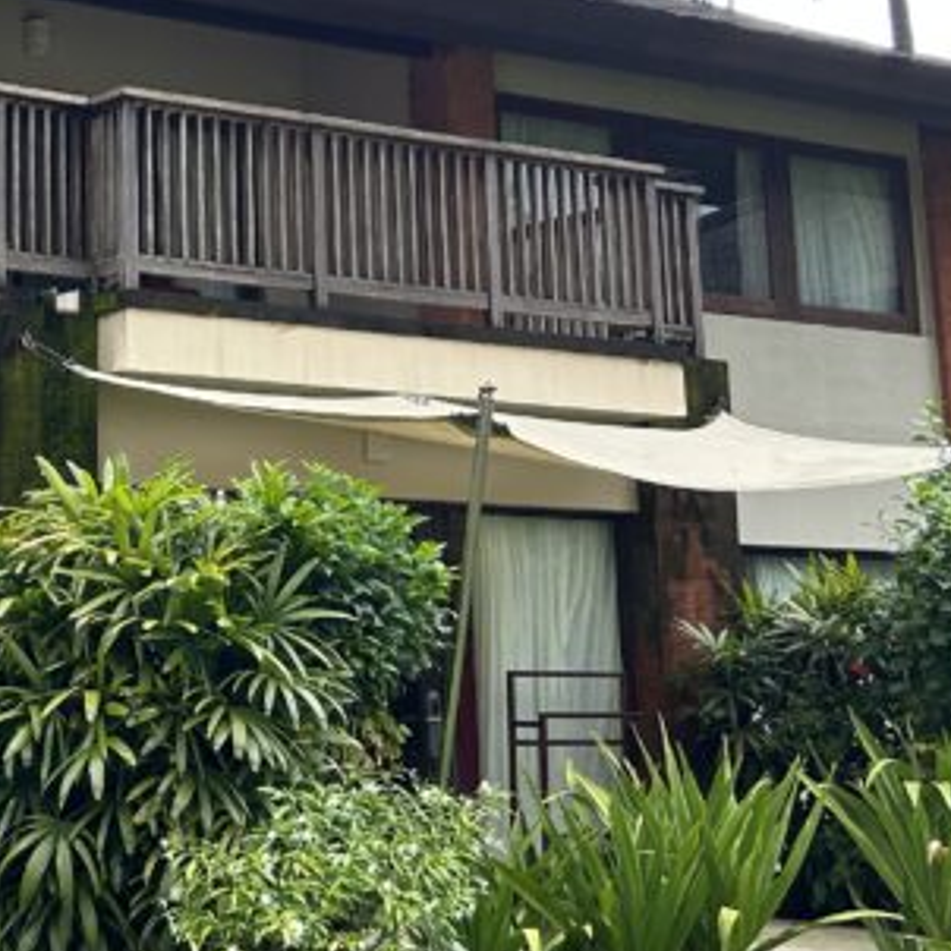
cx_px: -57
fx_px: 2424
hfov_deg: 21.2
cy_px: 220
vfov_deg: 22.0
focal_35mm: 78
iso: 40
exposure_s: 1/166
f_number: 1.5
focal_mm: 5.7
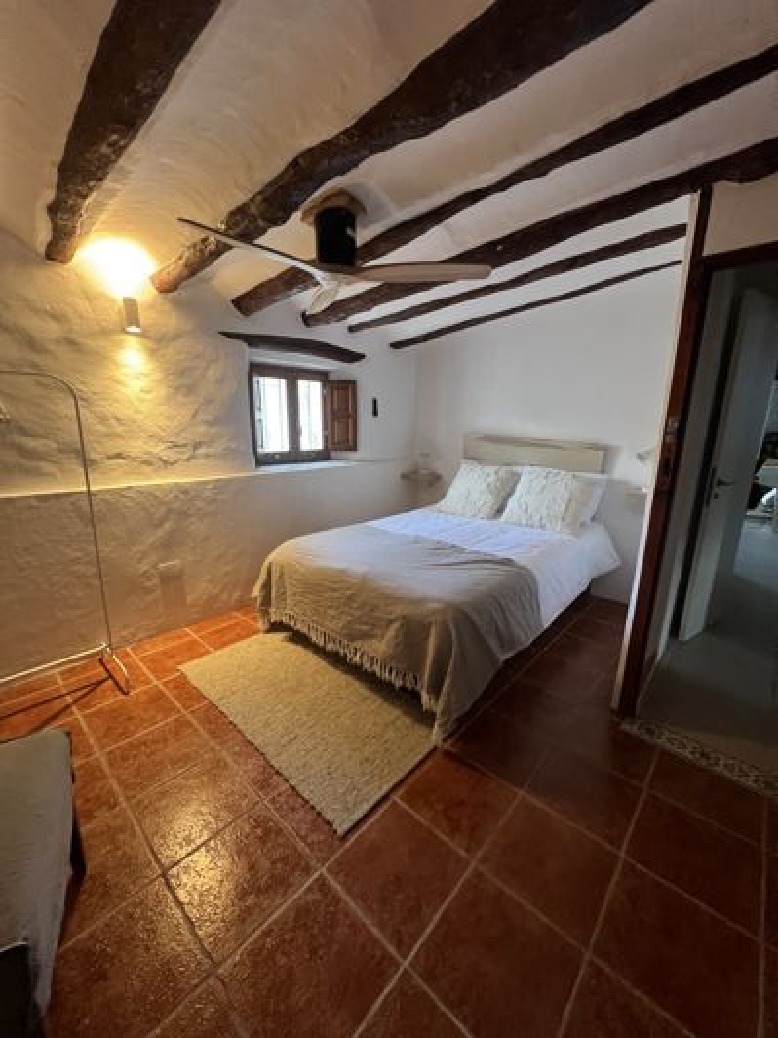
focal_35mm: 13
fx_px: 390
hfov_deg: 89.9
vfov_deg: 106.2
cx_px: 389
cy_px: 519
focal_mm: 1.57
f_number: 1.8
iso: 500
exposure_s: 1/60
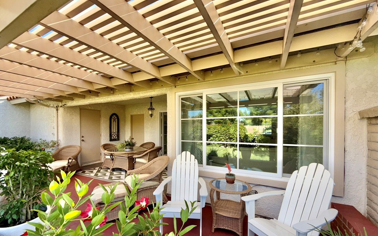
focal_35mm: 15
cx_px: 190
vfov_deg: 74.6
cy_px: 130
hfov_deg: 101.5
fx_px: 155
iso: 16
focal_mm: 2.22
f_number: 2.2
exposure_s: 1/250
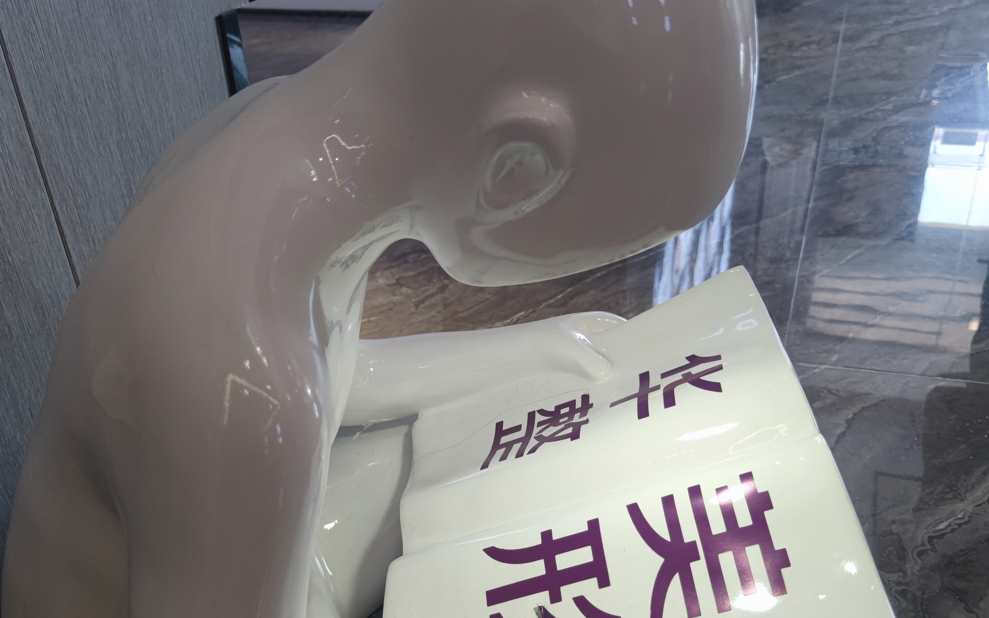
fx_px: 916
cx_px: 494
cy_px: 410
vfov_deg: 36.9
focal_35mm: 34
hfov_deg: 56.7
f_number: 1.69
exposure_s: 1/100
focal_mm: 6.72
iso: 100
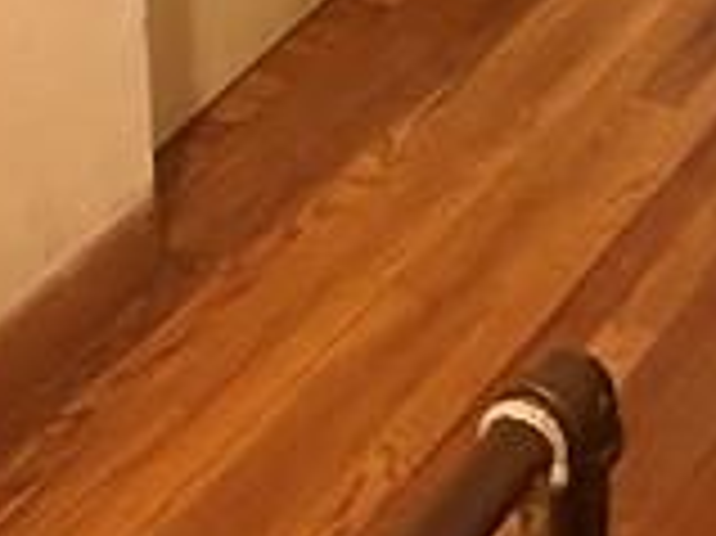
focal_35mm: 90
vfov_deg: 13.8
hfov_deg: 21.5
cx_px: 585
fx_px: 1860
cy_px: -559
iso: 1250
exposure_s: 1/40
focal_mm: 2.22
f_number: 2.2
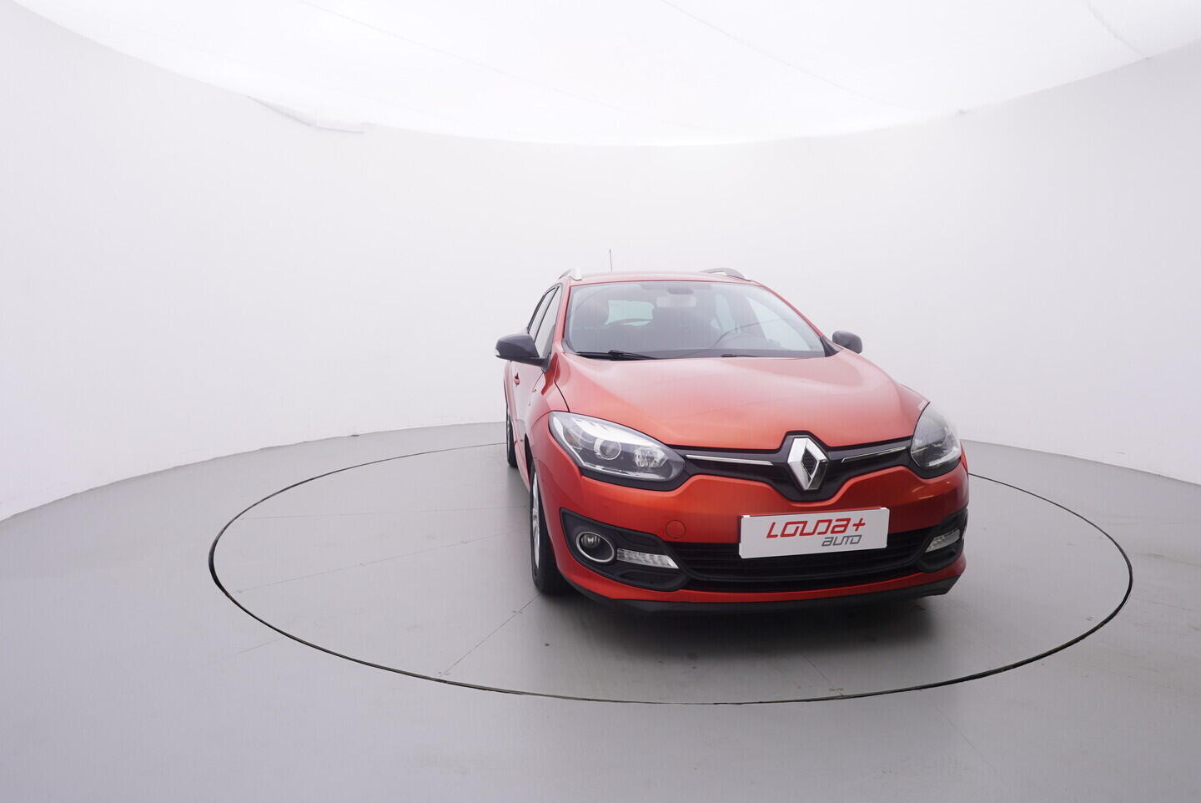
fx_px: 751
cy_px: 402
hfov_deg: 77.3
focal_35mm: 22
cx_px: 600
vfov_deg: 56.2
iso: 200
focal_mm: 15
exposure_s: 1/80
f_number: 5
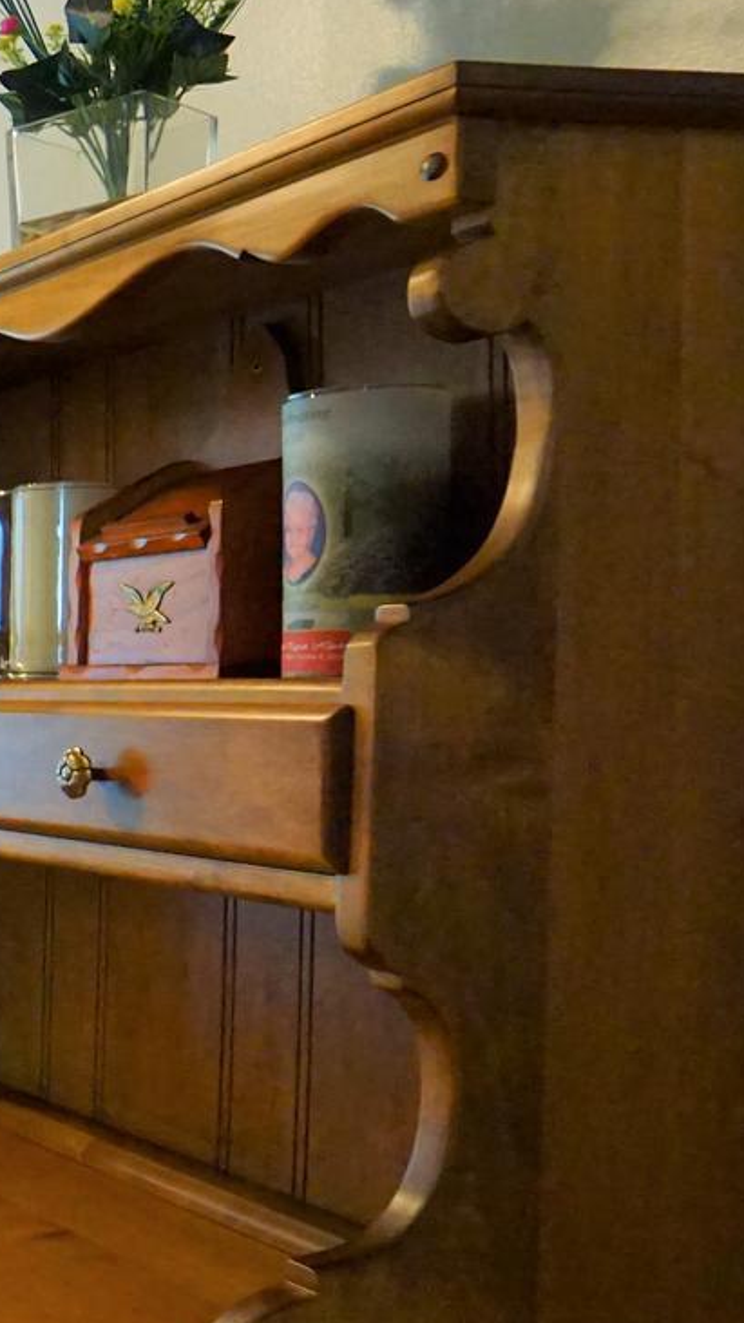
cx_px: -896
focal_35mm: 44
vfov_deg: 46.3
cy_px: 721
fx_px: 1544
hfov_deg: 16.6
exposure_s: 1/160
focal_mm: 10
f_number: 4
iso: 2000
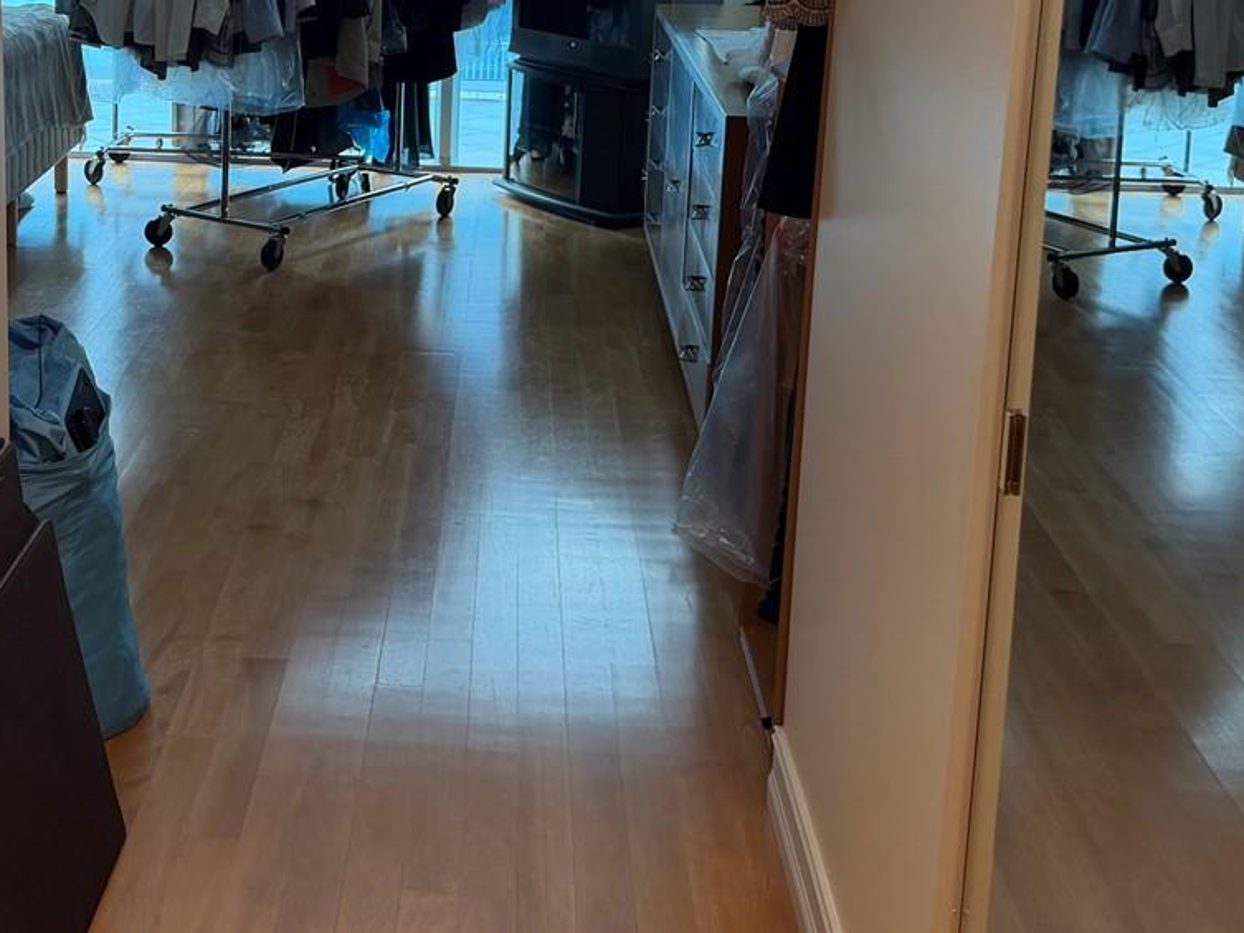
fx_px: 1833
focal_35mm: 51
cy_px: 172
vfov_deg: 27.9
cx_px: 375
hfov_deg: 36.9
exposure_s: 1/120
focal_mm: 6.76
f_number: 1.78
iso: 125
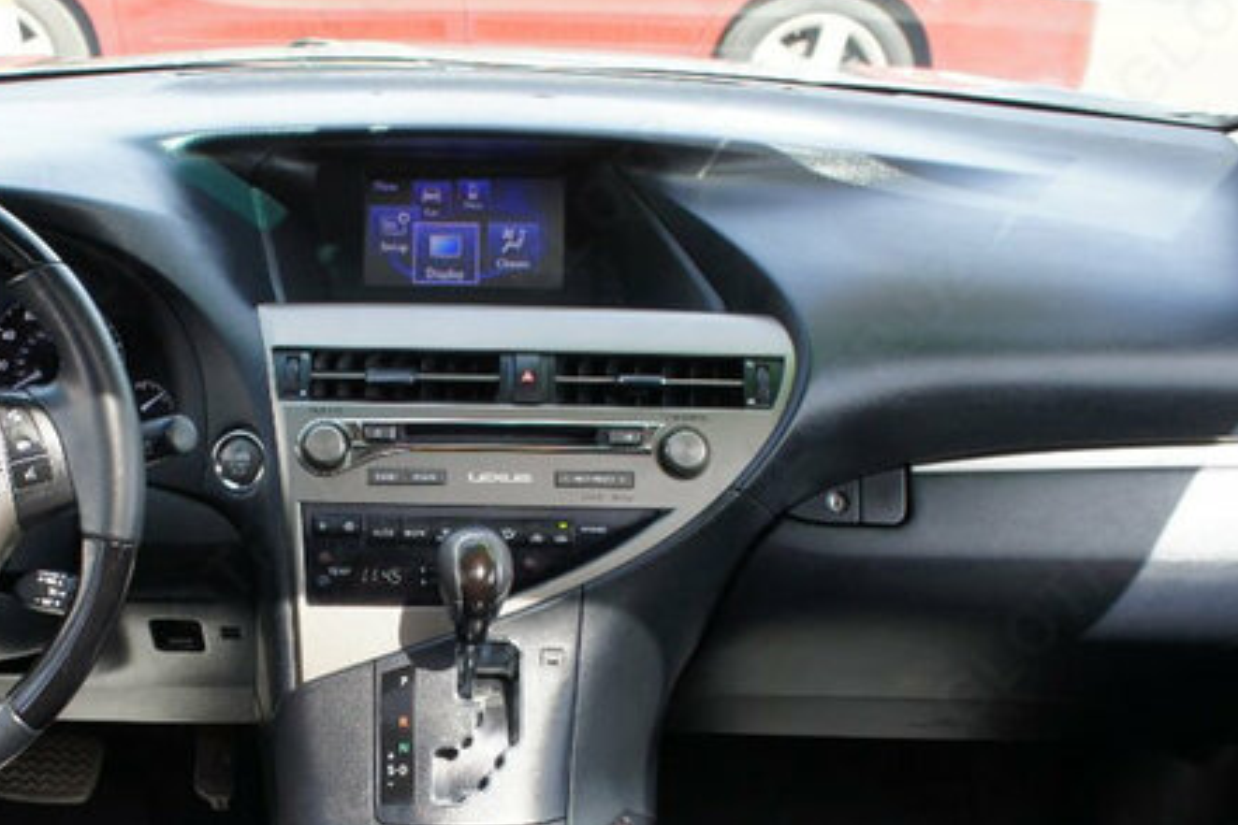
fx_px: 1685
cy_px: 689
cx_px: 342
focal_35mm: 49
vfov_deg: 26.9
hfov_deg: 39.5
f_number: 5.6
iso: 200
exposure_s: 1/60
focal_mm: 18
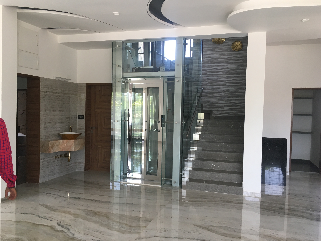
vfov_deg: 46.8
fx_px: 278
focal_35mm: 30
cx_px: 163
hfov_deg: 60.0
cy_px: 121
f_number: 2.2
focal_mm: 4.15
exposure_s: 1/33
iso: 32
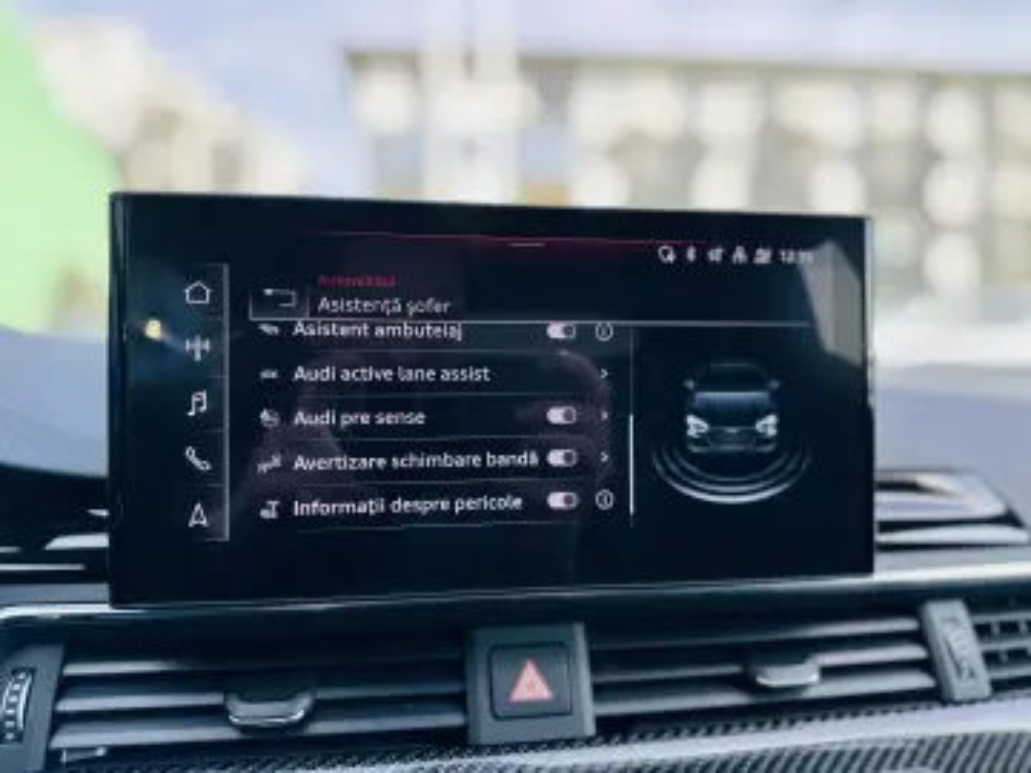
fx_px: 715
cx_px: 516
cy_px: 386
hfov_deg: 71.6
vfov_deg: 56.8
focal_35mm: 24
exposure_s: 1/467
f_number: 1.78
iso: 80
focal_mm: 6.86
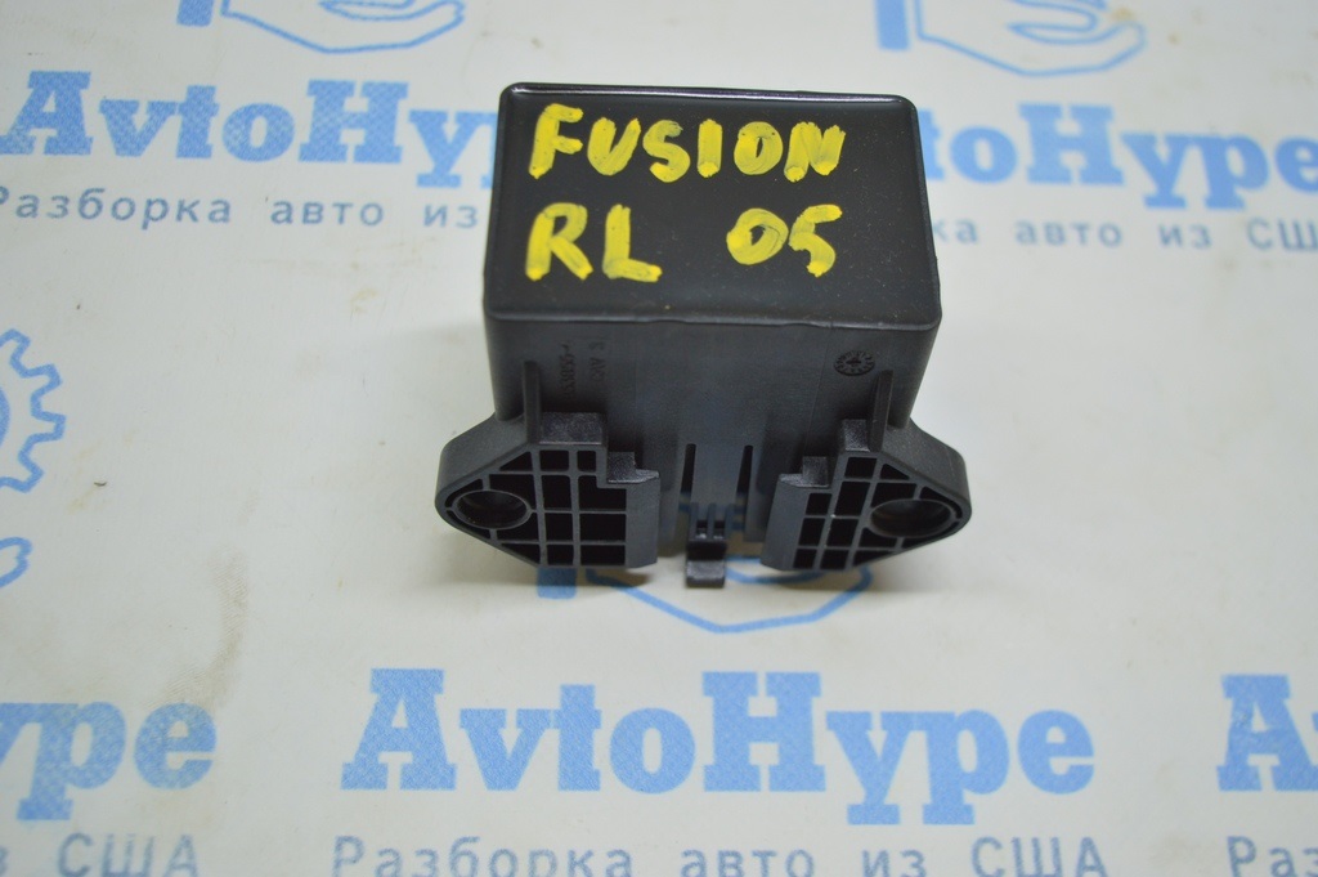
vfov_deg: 33.0
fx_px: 1482
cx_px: 659
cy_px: 438
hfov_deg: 48.0
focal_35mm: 40
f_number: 4
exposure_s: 1/60
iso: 400
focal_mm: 27
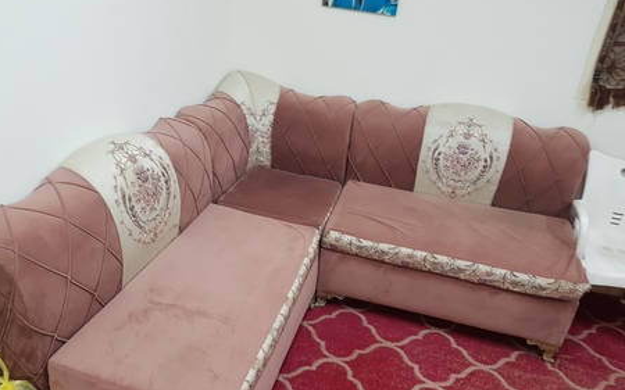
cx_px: 309
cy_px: 231
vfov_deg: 44.3
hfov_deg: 66.5
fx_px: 477
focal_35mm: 28
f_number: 1.7
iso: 250
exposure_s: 1/20
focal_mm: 4.3
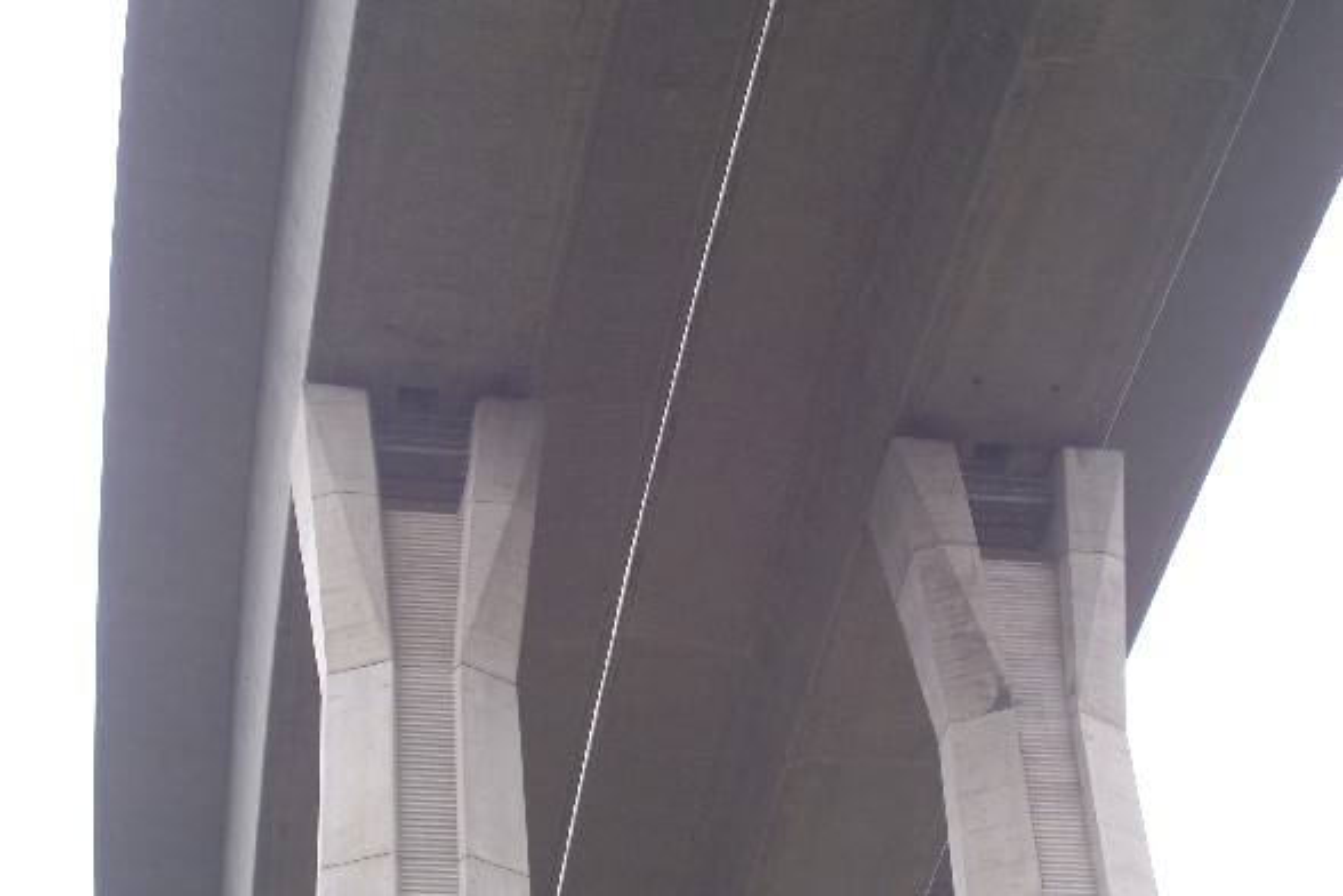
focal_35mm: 82
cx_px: 672
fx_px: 3059
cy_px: 448
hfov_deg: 24.8
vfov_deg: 16.7
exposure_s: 1/90
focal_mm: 13.5
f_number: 4.1
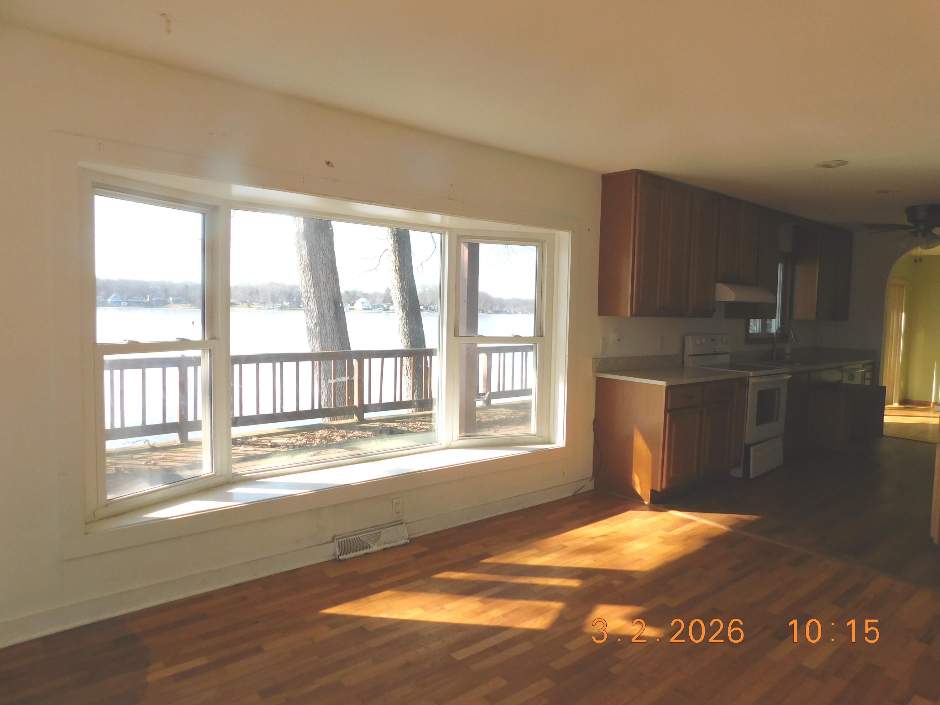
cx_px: 470
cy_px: 352
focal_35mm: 23
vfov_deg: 58.9
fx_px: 625
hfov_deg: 73.9
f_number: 3
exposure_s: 1/400
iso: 125
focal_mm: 4
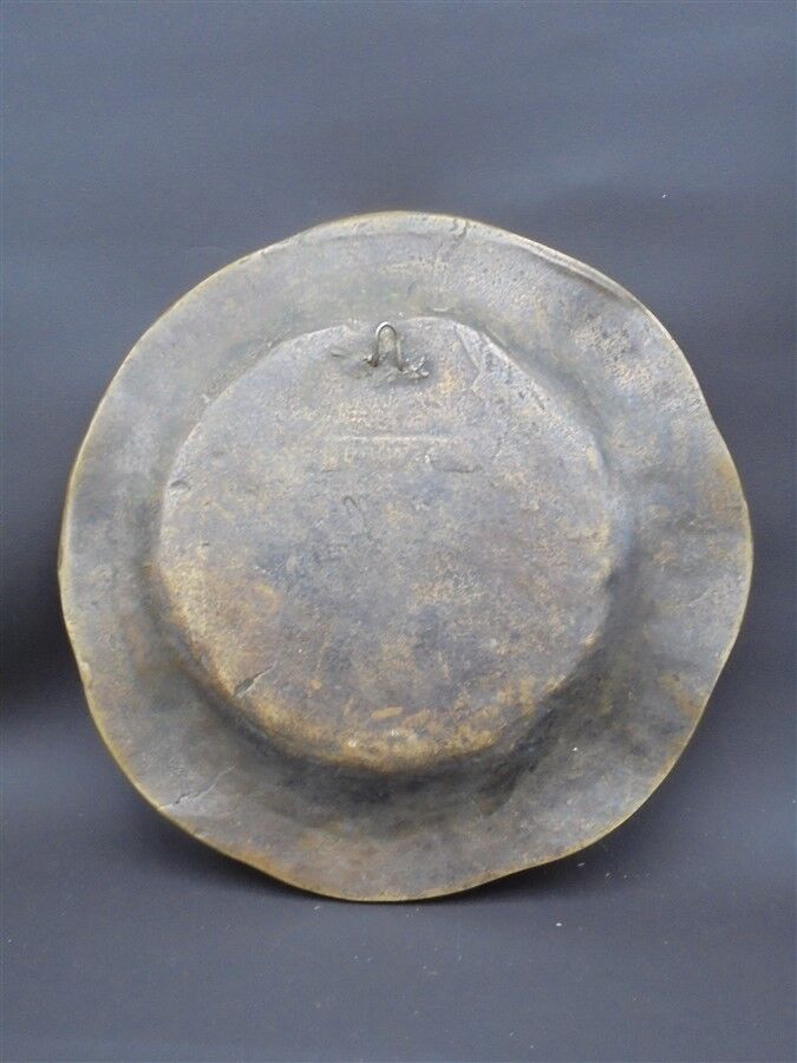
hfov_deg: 37.7
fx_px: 1167
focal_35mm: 38
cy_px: 532
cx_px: 398
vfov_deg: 49.0
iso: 400
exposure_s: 1/30
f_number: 4.2
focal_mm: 6.9
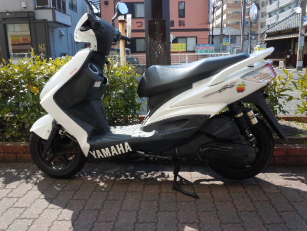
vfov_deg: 49.7
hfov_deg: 63.4
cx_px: 154
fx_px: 248
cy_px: 116
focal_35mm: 28
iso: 100
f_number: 3.7
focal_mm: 5
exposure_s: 1/250
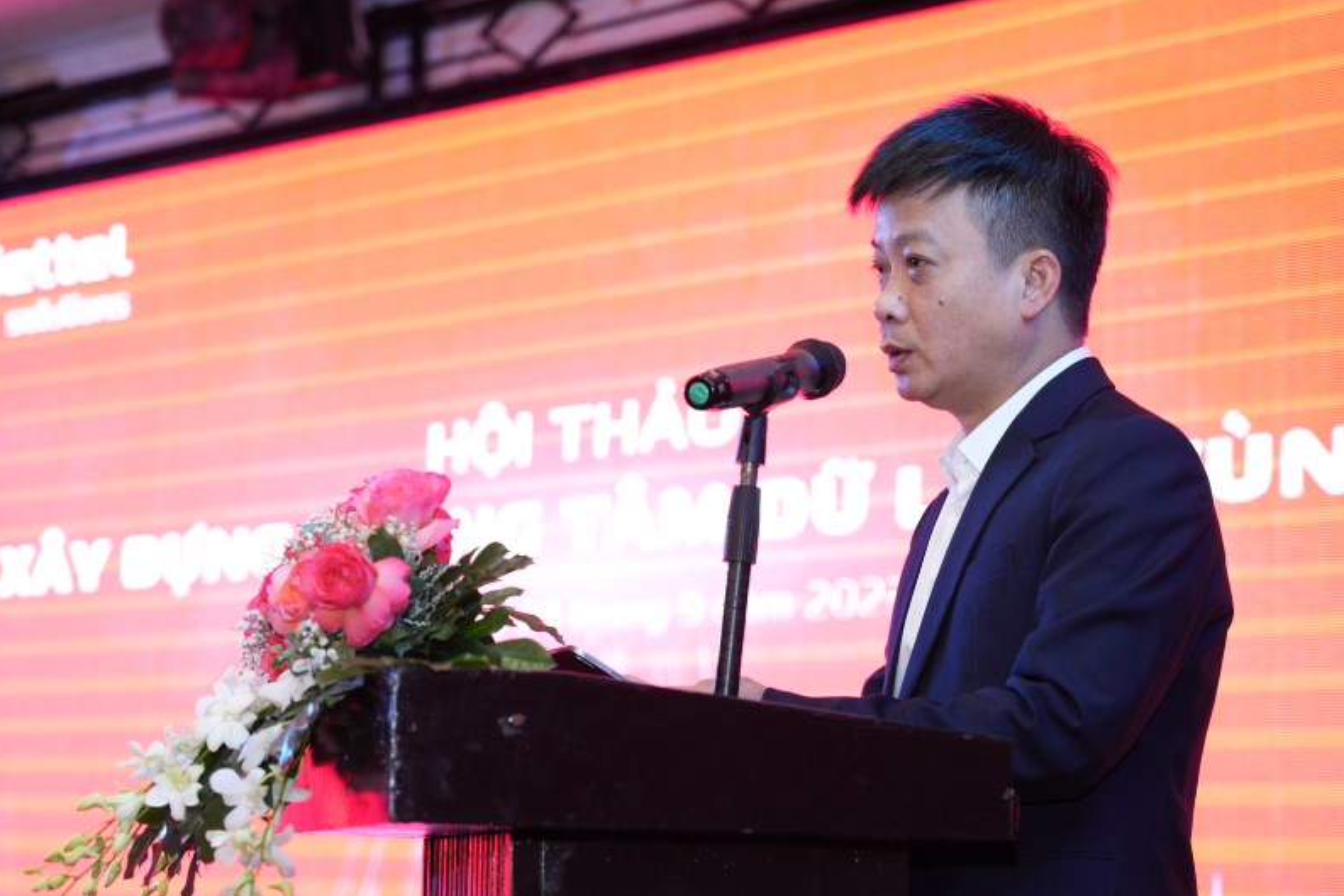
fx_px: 3958
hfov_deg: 19.3
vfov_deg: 12.9
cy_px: 448
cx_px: 668
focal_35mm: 106
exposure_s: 1/160
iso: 800
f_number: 2.8
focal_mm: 70
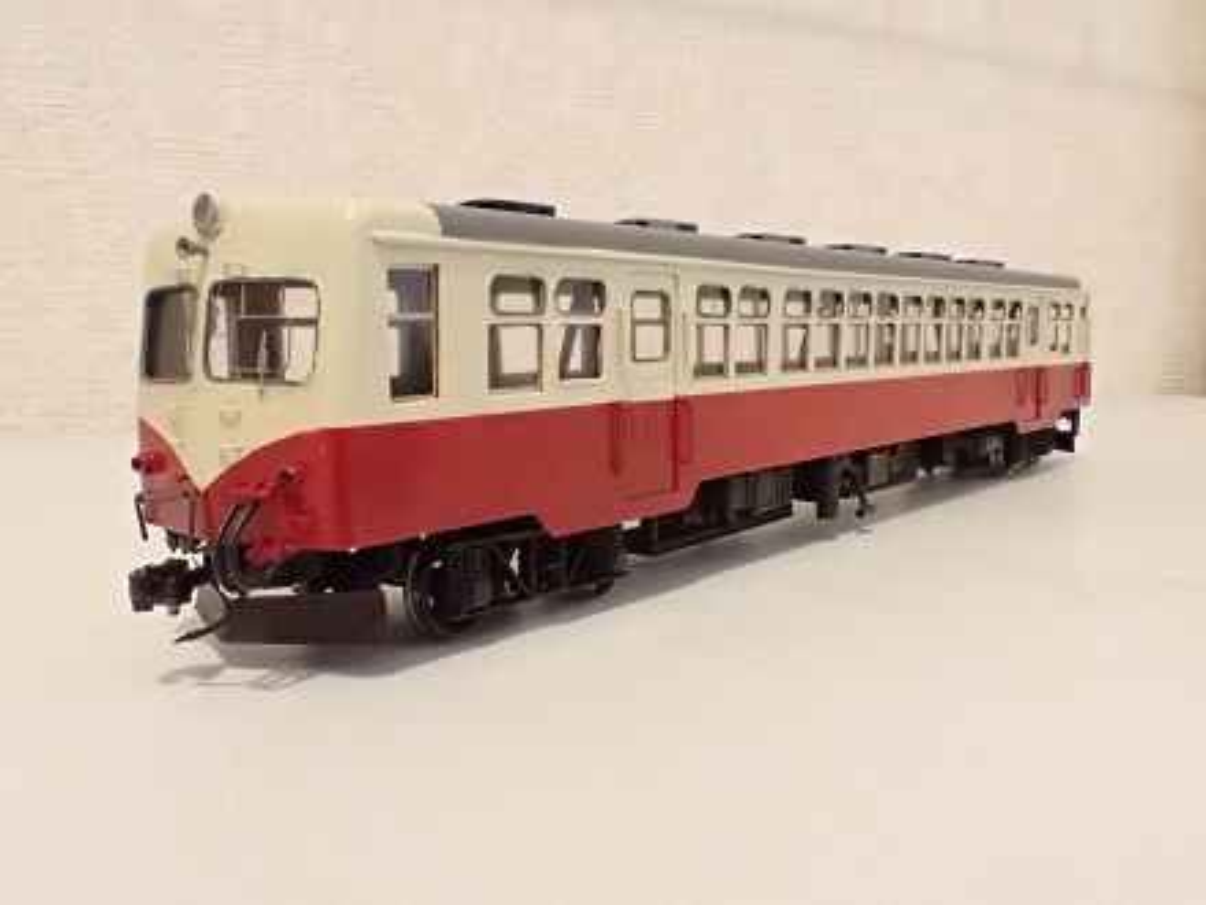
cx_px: 603
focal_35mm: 30
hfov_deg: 60.0
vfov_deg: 46.8
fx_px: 1045
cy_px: 452
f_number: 3.2
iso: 1600
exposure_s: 1/60
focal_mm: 5.4
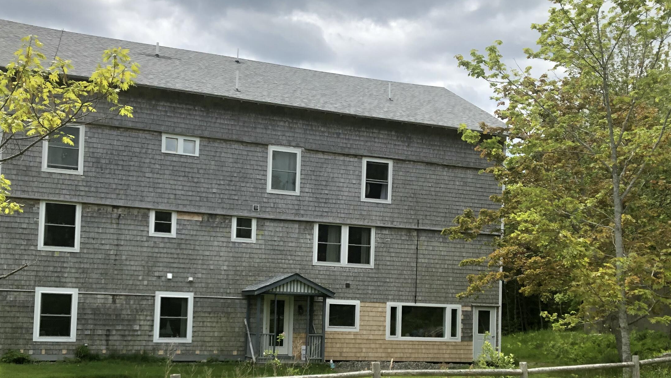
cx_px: 278
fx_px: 747
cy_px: 279
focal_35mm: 42
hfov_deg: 48.1
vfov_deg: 28.0
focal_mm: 3.99
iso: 20
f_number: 1.8
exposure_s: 1/1600
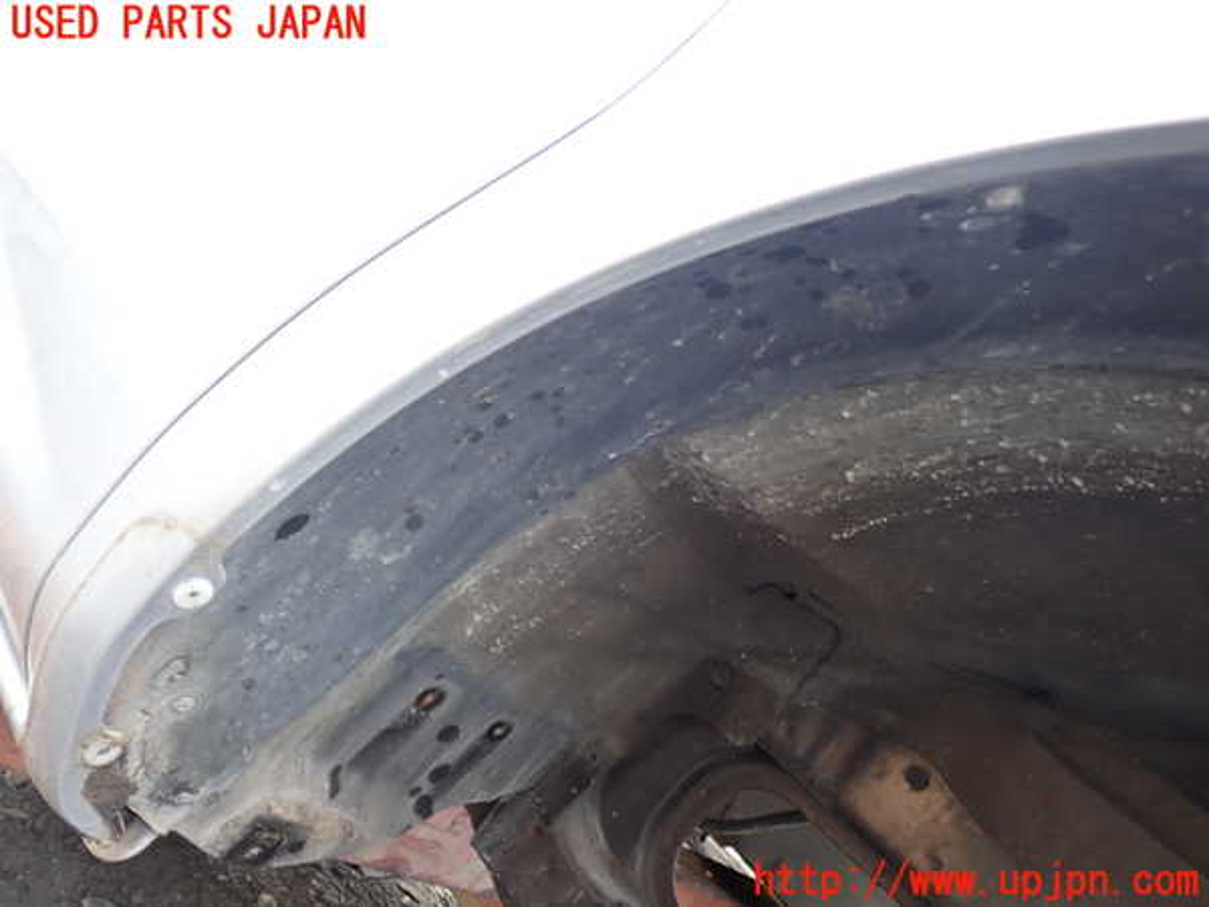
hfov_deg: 60.0
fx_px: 1048
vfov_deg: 46.8
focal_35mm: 30
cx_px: 604
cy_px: 454
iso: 100
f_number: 2.3
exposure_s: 1/60
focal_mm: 5.4
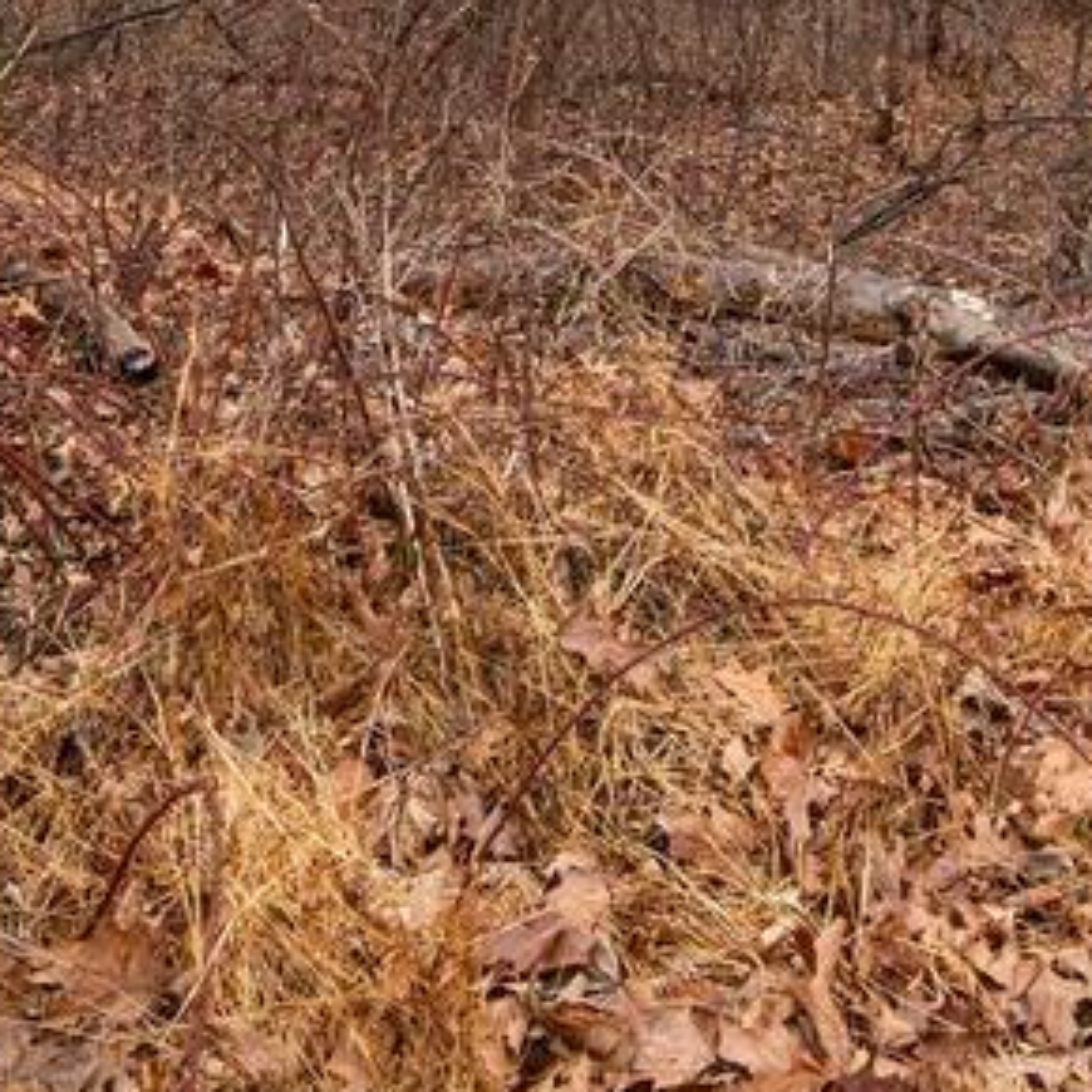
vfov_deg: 24.6
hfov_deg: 28.5
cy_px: -392
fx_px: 2106
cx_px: 847
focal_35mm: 59
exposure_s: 1/320
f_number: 9
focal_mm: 14
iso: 1000
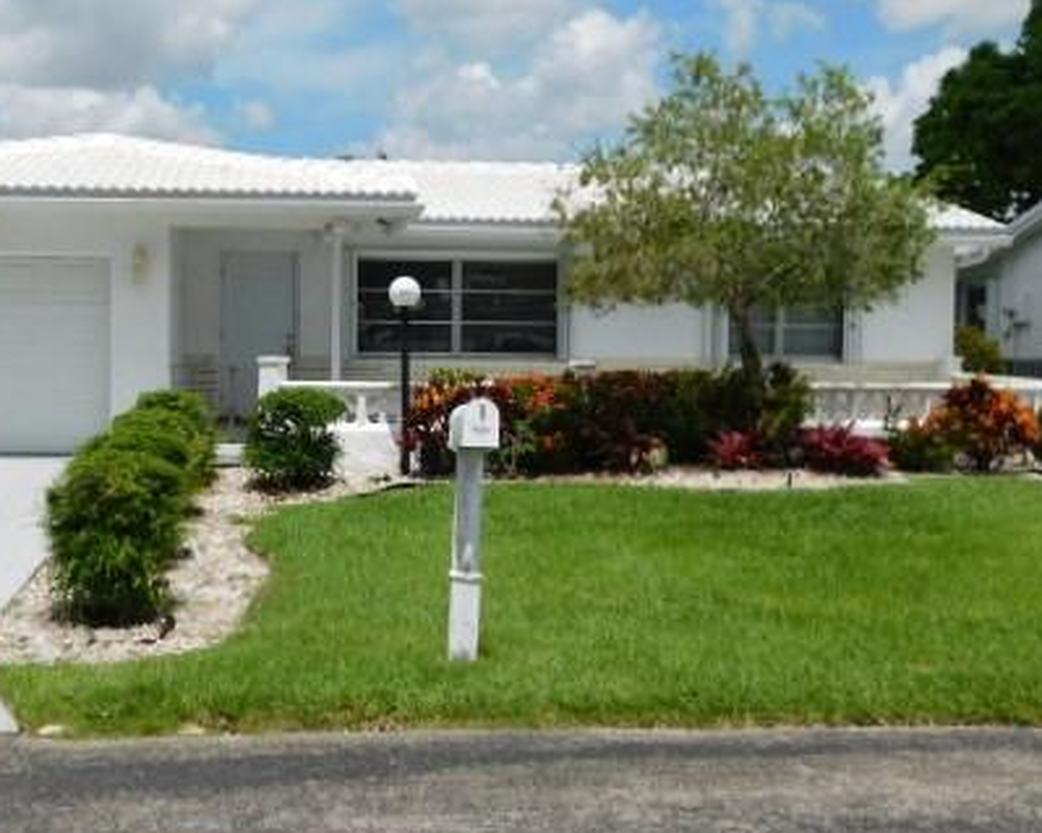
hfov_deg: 39.3
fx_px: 1449
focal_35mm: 47
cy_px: 410
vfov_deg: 32.1
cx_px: 387
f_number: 6.4
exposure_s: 1/640
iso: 125
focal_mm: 5.3
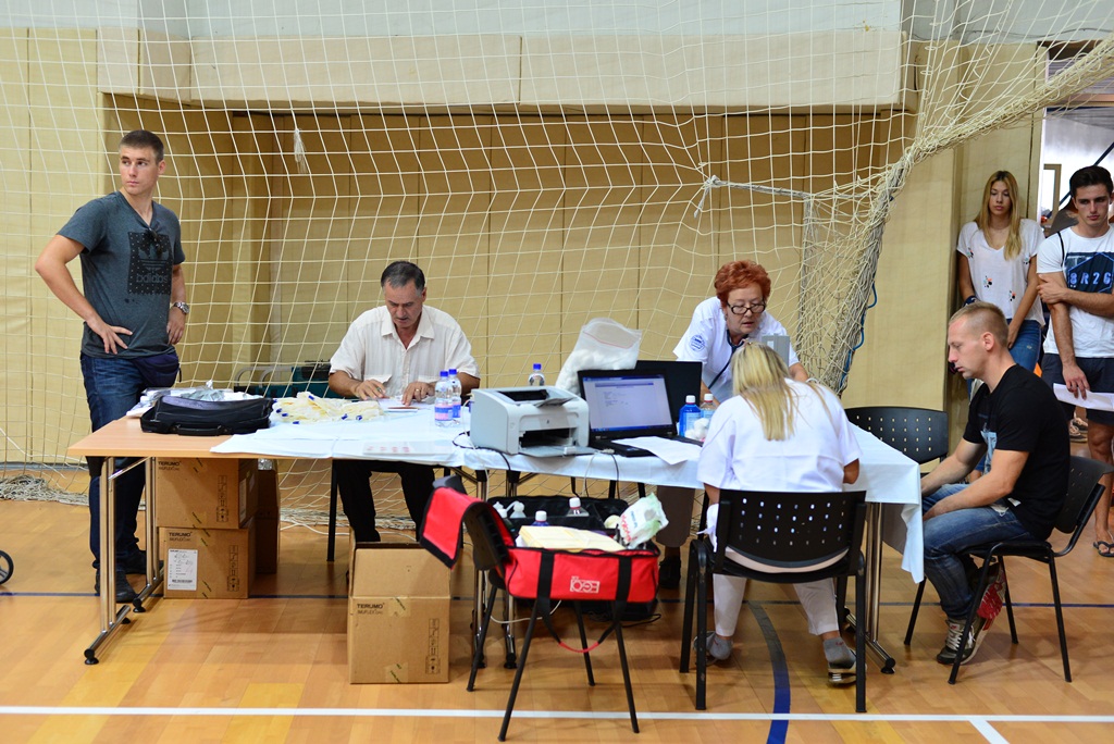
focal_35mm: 50
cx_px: 557
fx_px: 1548
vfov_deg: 27.0
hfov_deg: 39.6
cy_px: 372
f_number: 3.2
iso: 1250
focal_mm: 50
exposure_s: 1/200
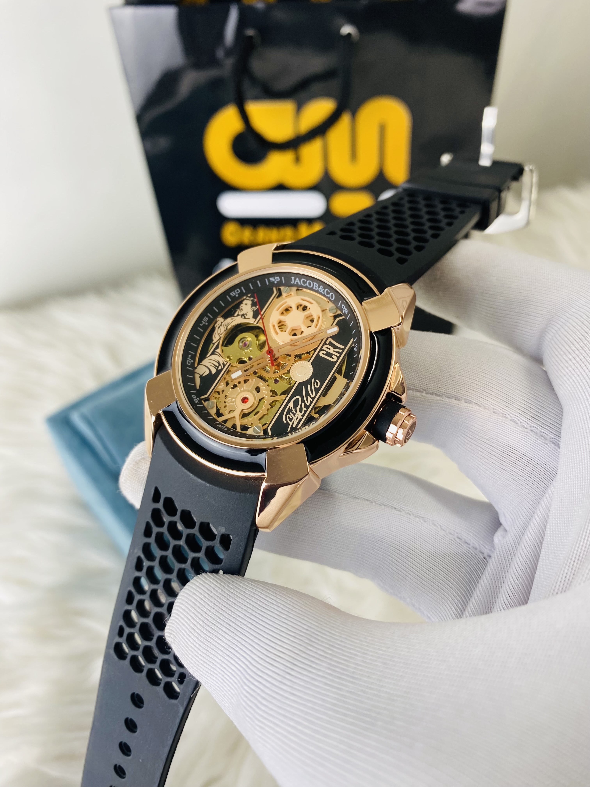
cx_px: 295
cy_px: 394
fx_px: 568
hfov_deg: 54.9
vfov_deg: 69.4
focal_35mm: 25
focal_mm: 4.25
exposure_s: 1/100
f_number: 1.8
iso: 50
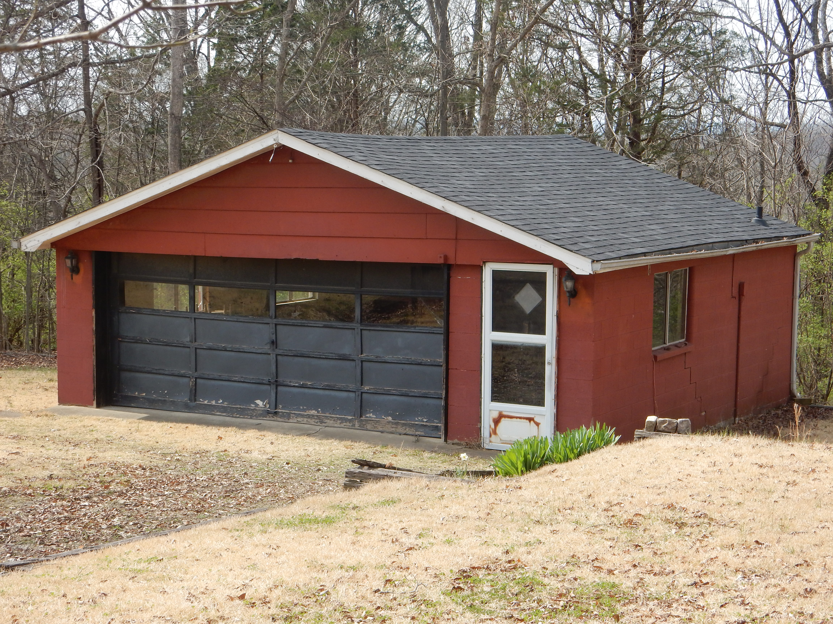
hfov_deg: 27.4
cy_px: 312
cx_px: 416
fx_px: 1709
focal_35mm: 71
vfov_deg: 20.7
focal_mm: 12.6
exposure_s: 1/400
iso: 125
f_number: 4.8
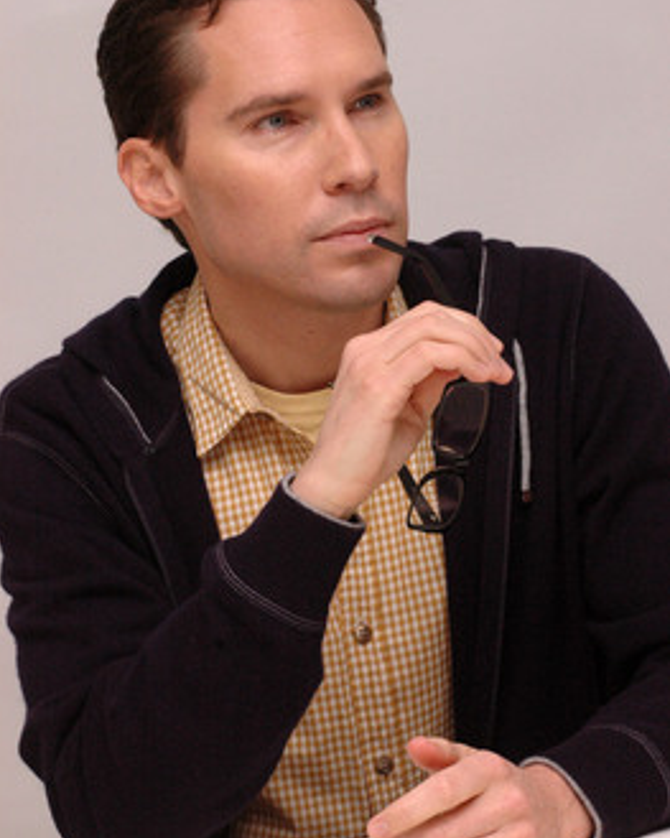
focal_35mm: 137
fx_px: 3397
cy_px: 380
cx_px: 334
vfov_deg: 14.1
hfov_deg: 11.3
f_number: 9
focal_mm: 80
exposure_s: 1/800
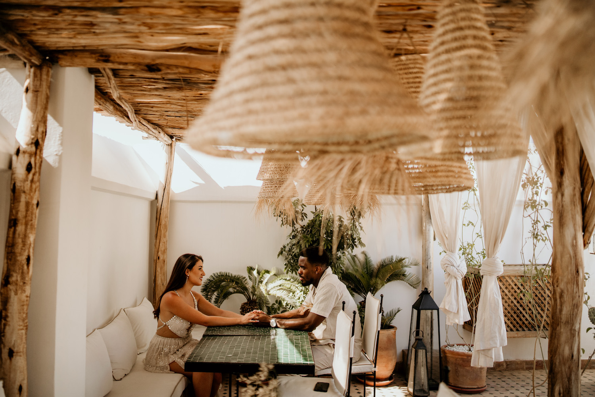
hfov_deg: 54.4
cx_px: 298
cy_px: 198
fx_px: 578
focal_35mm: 35
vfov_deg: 37.9
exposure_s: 1/6400
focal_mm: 35
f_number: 1.4
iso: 640
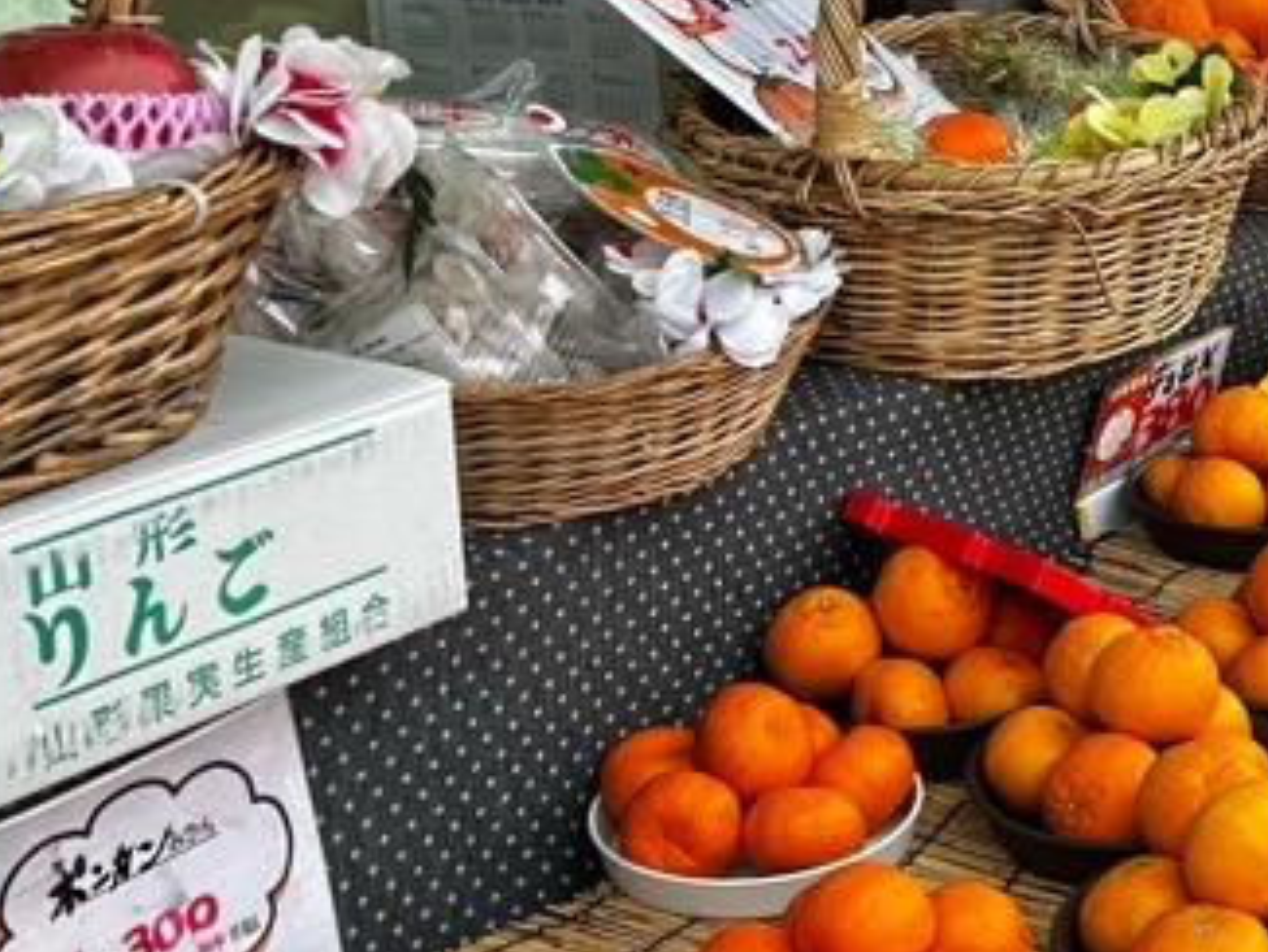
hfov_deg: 29.1
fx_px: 2345
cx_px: 1131
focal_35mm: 64
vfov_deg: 22.9
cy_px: 320
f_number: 1.5
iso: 40
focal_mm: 5.7
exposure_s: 1/254
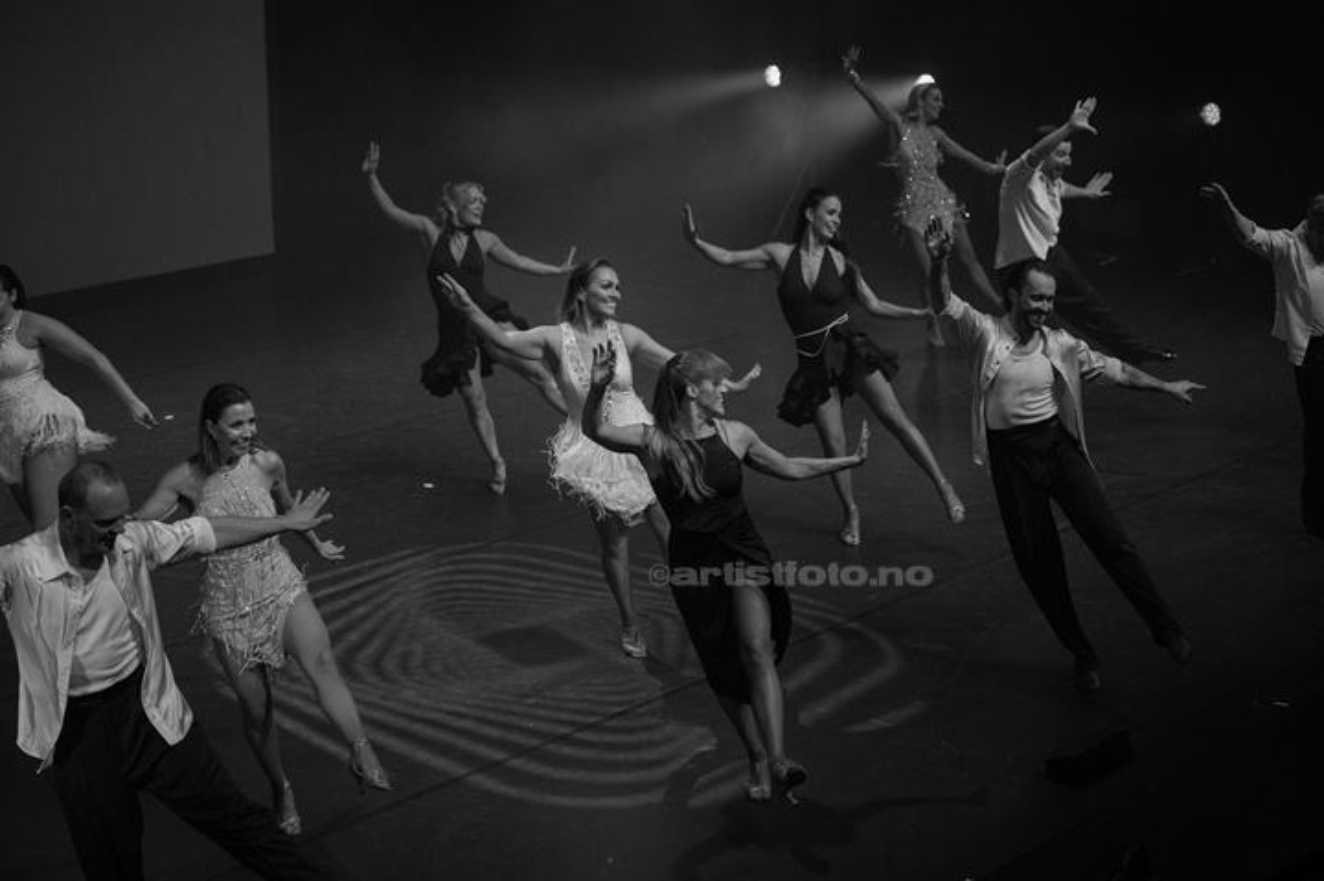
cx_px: 662
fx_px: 2573
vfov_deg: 19.4
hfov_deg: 28.9
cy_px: 440
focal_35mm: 70
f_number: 2.8
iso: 2500
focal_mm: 70
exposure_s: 1/1000
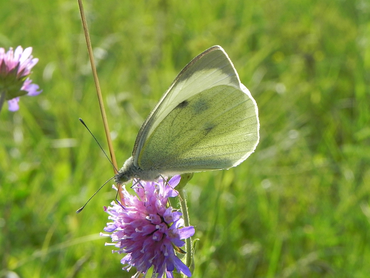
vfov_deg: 14.1
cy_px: 139
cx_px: 185
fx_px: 1122
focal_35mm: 105
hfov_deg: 18.7
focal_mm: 18.8
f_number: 6.3
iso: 160
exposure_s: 1/282
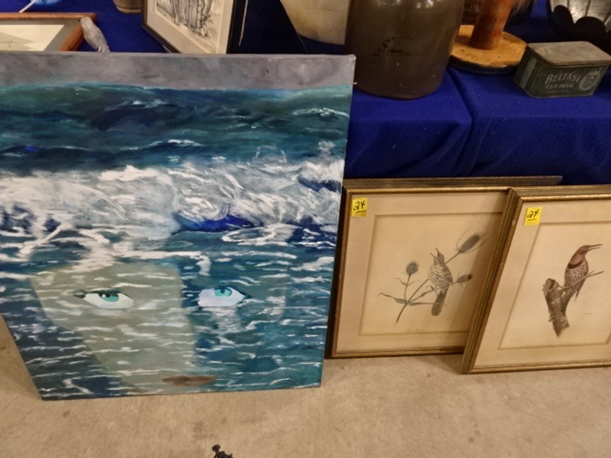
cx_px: 306
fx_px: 424
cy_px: 229
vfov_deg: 56.8
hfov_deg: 71.6
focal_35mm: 24
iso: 640
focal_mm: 4.1
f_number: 3.5
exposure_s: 1/30
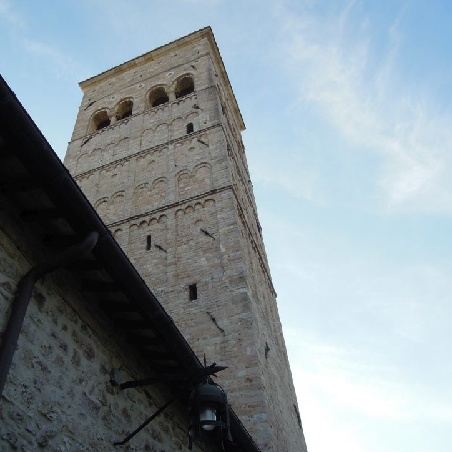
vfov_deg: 54.0
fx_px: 443
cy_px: 214
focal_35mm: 30
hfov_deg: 52.9
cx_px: 147
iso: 160
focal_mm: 4.3
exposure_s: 1/800
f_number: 2.8
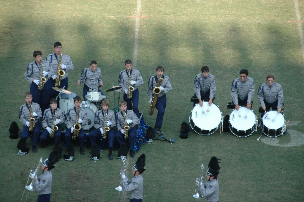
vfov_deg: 6.1
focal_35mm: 225
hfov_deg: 9.2
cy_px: 101
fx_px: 1898
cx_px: 152
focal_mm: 150
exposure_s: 1/250
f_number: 5.6
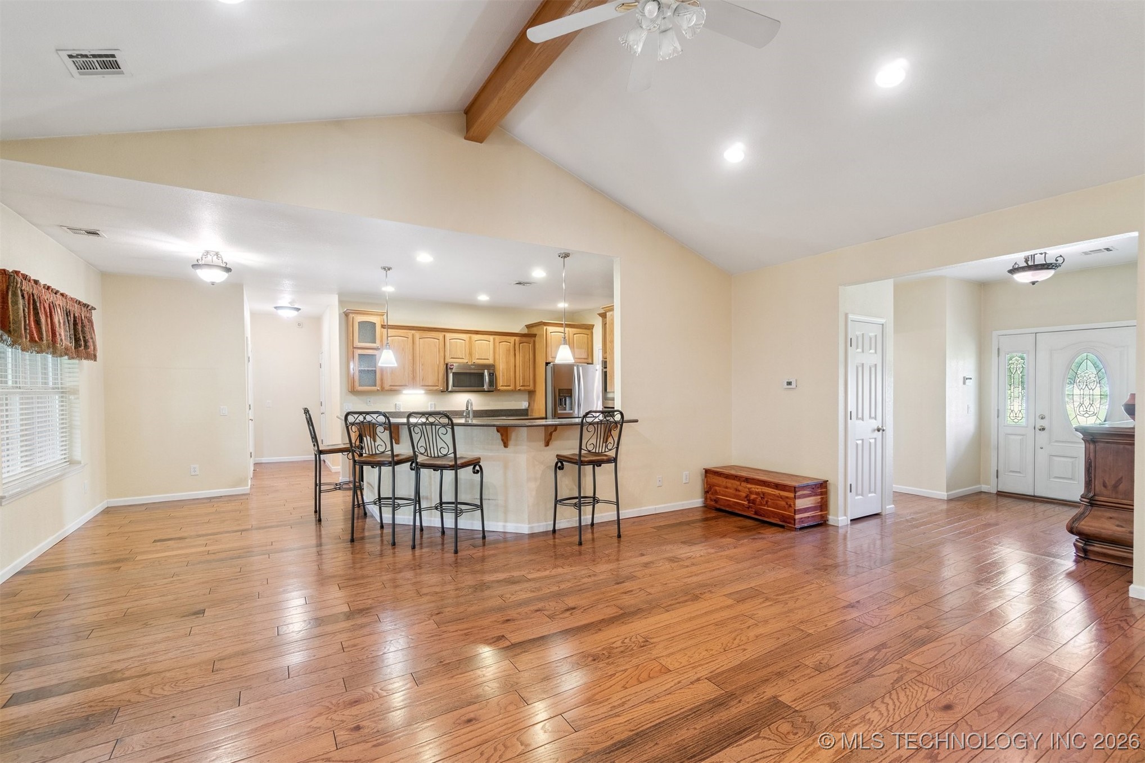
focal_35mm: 15
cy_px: 382
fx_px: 477
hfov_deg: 100.4
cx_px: 572
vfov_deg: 77.3
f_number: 6.3
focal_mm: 10
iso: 200
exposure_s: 1/10
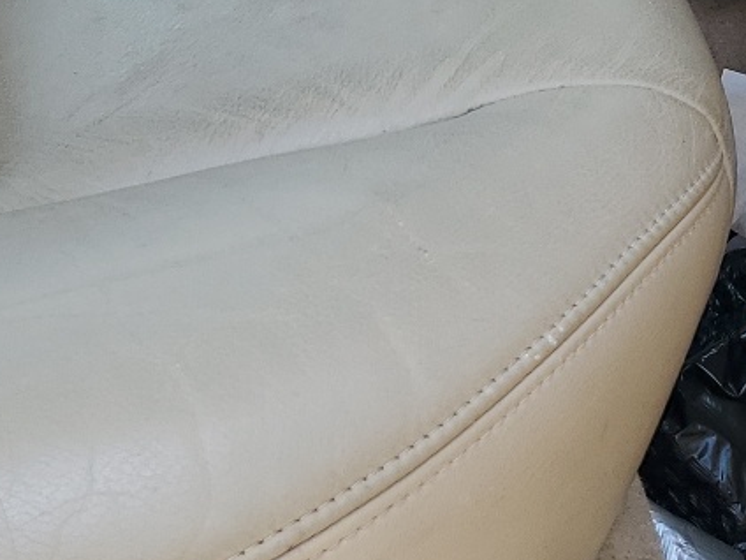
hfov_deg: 20.0
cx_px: 255
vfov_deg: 13.7
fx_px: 2112
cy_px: -414
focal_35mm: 98
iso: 50
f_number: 1.5
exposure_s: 1/526
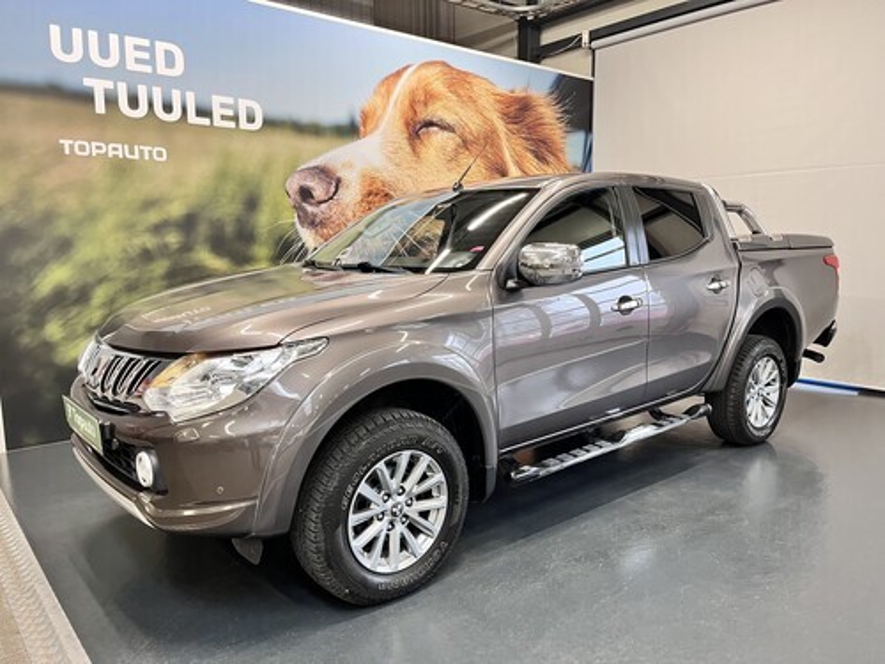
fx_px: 665
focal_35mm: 26
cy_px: 332
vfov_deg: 53.1
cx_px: 442
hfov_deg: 67.3
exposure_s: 1/82
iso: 125
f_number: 1.6
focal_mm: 5.1
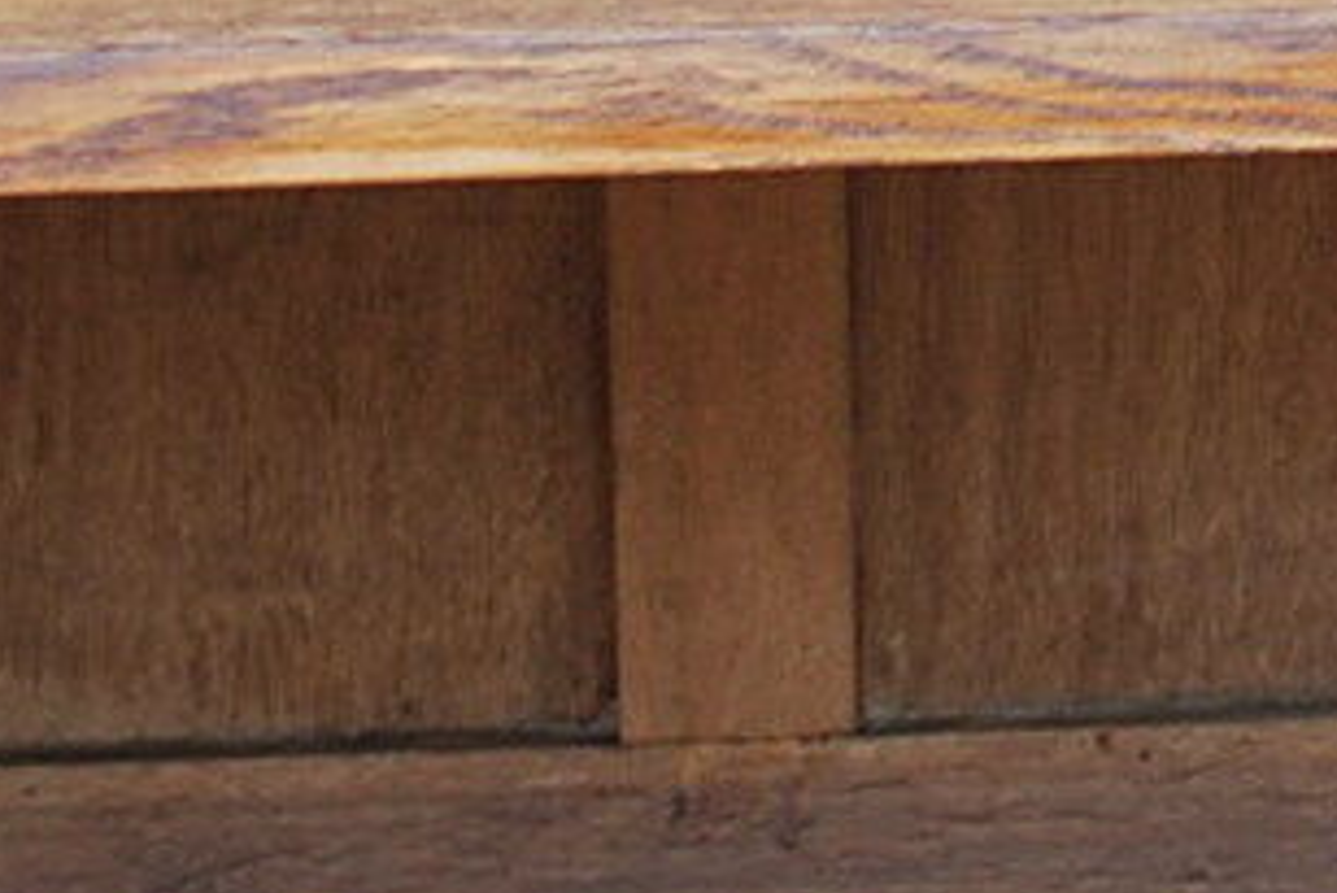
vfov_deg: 5.5
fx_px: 9140
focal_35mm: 246
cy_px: -401
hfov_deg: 8.0
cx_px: 2657
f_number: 4.5
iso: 200
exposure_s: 1/60
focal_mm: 26
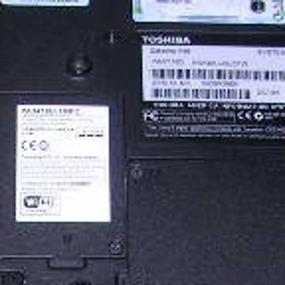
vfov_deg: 11.3
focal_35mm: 149
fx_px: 1388
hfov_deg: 11.5
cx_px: -65
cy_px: 426
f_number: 2.8
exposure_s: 1/60.1
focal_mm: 5.8
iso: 50
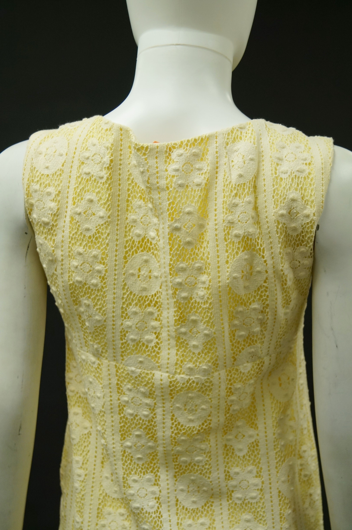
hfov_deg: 25.7
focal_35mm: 52
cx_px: 176
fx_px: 773
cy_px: 265
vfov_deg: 37.9
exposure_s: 1/60
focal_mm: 35
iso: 500
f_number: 4.5
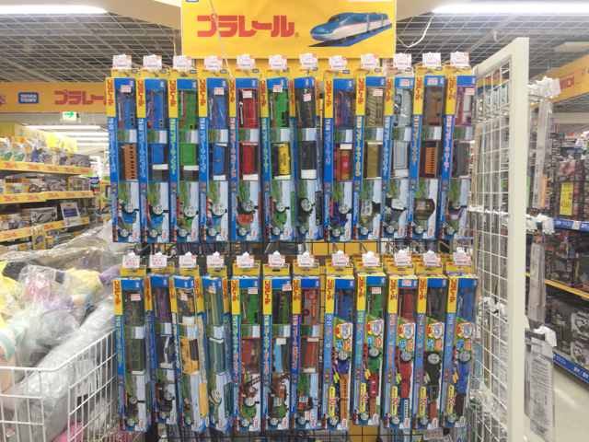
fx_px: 493
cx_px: 294
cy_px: 221
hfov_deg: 61.7
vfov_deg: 48.2
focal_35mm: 29
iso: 40
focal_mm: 4.15
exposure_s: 1/60
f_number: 2.2
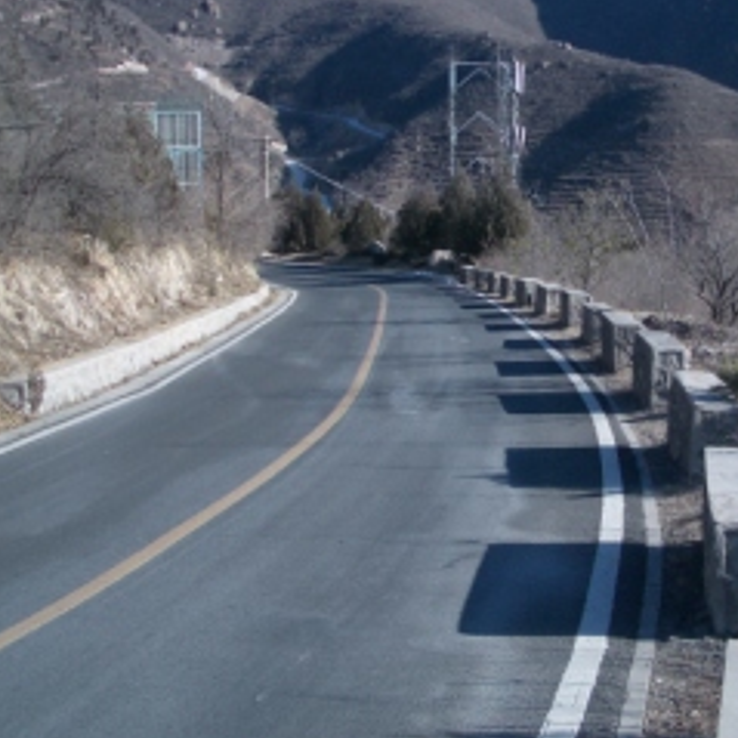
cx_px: 574
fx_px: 1399
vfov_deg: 29.4
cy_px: 266
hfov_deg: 29.0
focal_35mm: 58
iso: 50
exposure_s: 1/400
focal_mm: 5.8
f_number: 4.3
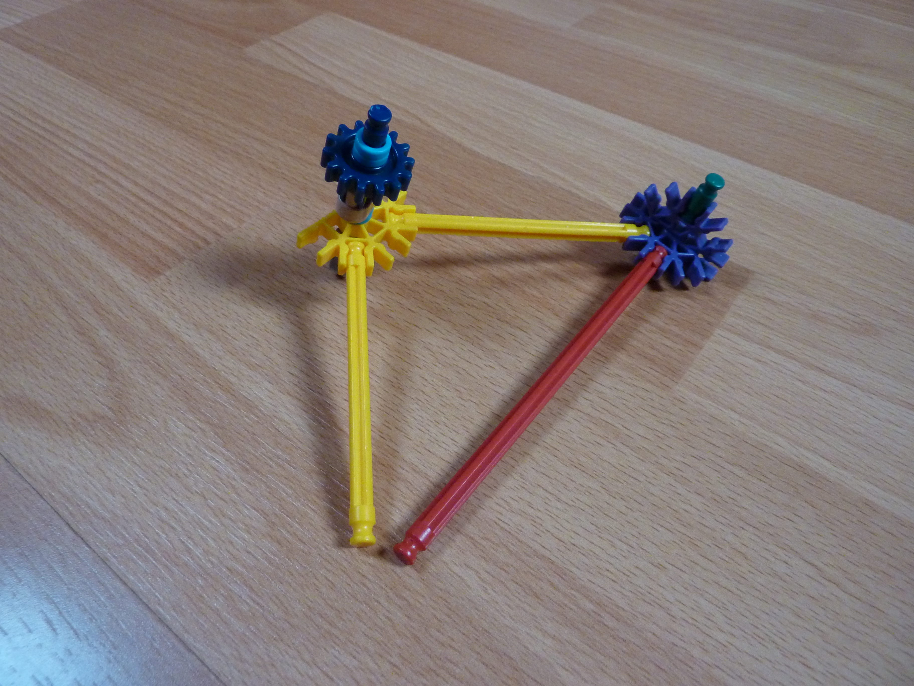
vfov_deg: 54.9
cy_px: 343
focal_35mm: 25
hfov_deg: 69.4
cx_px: 457
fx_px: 660
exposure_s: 1/25
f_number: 3.3
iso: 400
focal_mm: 4.1
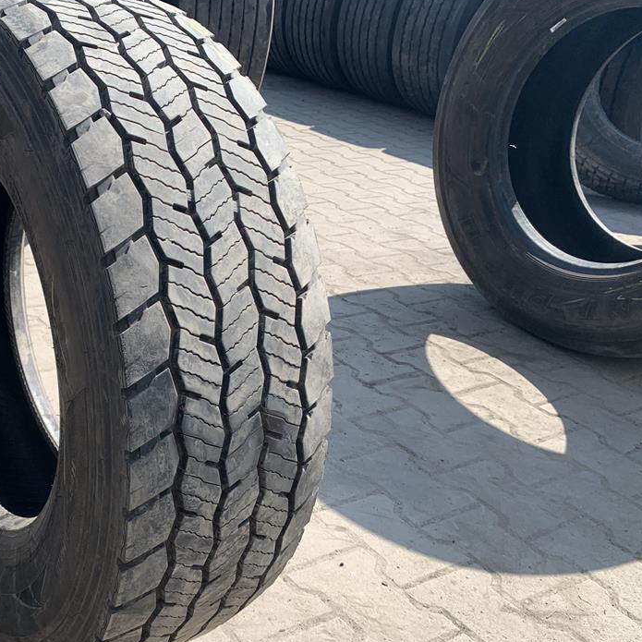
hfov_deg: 39.9
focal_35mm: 40
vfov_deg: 41.8
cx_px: 116
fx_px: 839
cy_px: 347
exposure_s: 1/1011
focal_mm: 4.25
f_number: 1.8
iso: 25
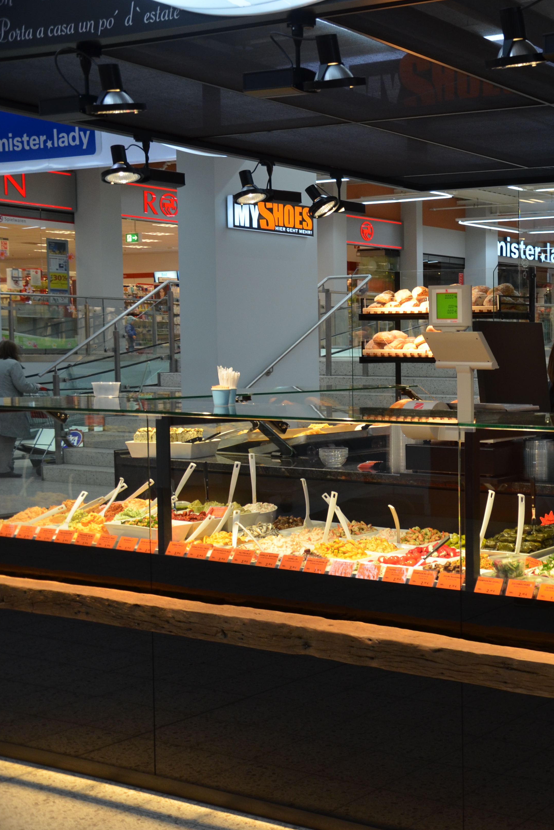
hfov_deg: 24.9
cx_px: 624
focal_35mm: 50
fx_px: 1154
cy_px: 416
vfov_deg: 39.6
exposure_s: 1/100
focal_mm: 22
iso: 400
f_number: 5
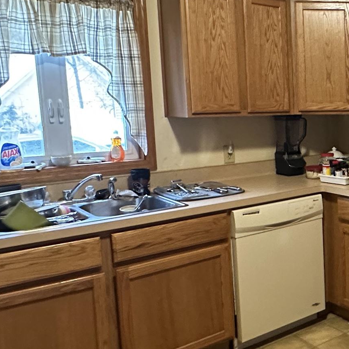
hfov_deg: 32.1
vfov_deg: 38.3
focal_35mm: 44
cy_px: 166
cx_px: 416
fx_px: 502
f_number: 2.2
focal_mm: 2.22
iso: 800
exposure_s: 1/60
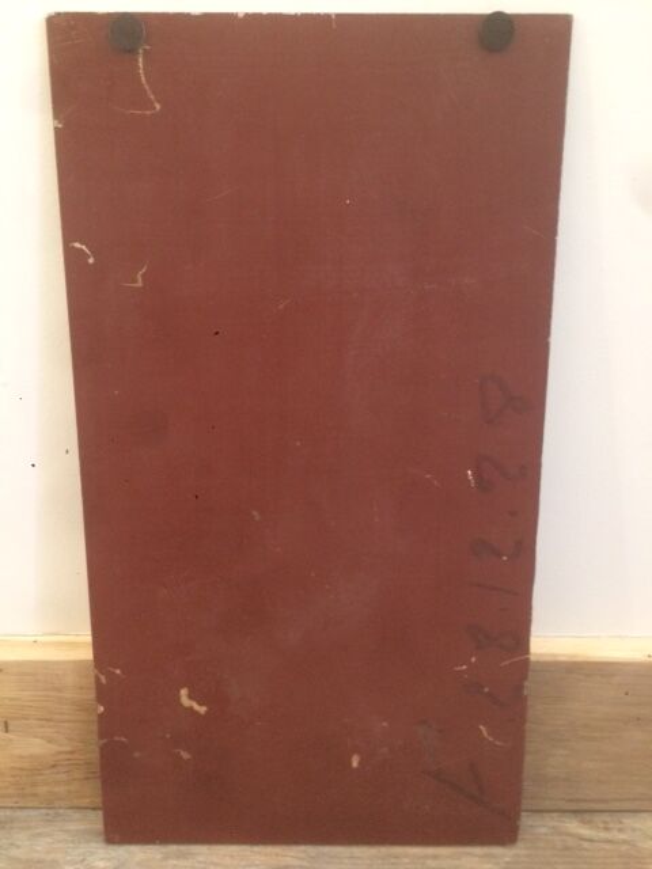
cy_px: 434
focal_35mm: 29
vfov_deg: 61.7
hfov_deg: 48.2
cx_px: 326
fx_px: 728
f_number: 2.2
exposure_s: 1/33
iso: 320
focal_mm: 4.15
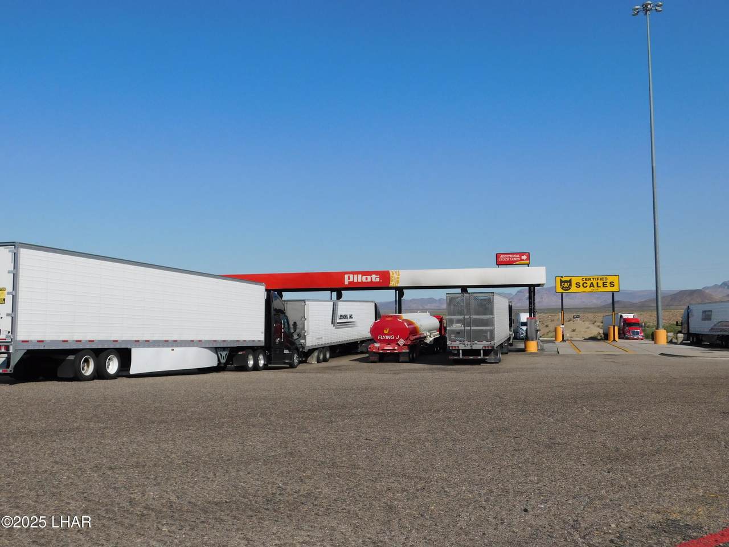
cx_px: 364
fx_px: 758
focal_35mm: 36
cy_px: 274
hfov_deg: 51.4
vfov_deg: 39.7
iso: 125
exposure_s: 1/800
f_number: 7
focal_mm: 6.3
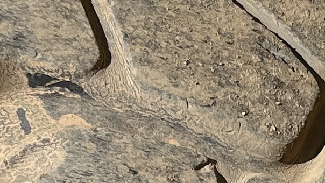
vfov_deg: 6.2
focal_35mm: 189
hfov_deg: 11.2
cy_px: 380
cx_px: 380
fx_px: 1629
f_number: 1.5
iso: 50
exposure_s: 1/3460
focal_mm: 5.7
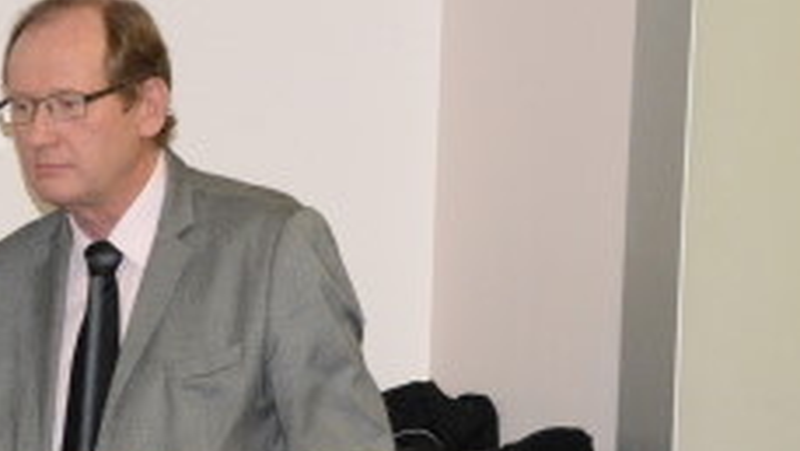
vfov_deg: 5.4
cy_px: 533
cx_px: -272
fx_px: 4753
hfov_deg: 9.4
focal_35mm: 224
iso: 6400
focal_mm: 70
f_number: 8
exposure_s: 1/80
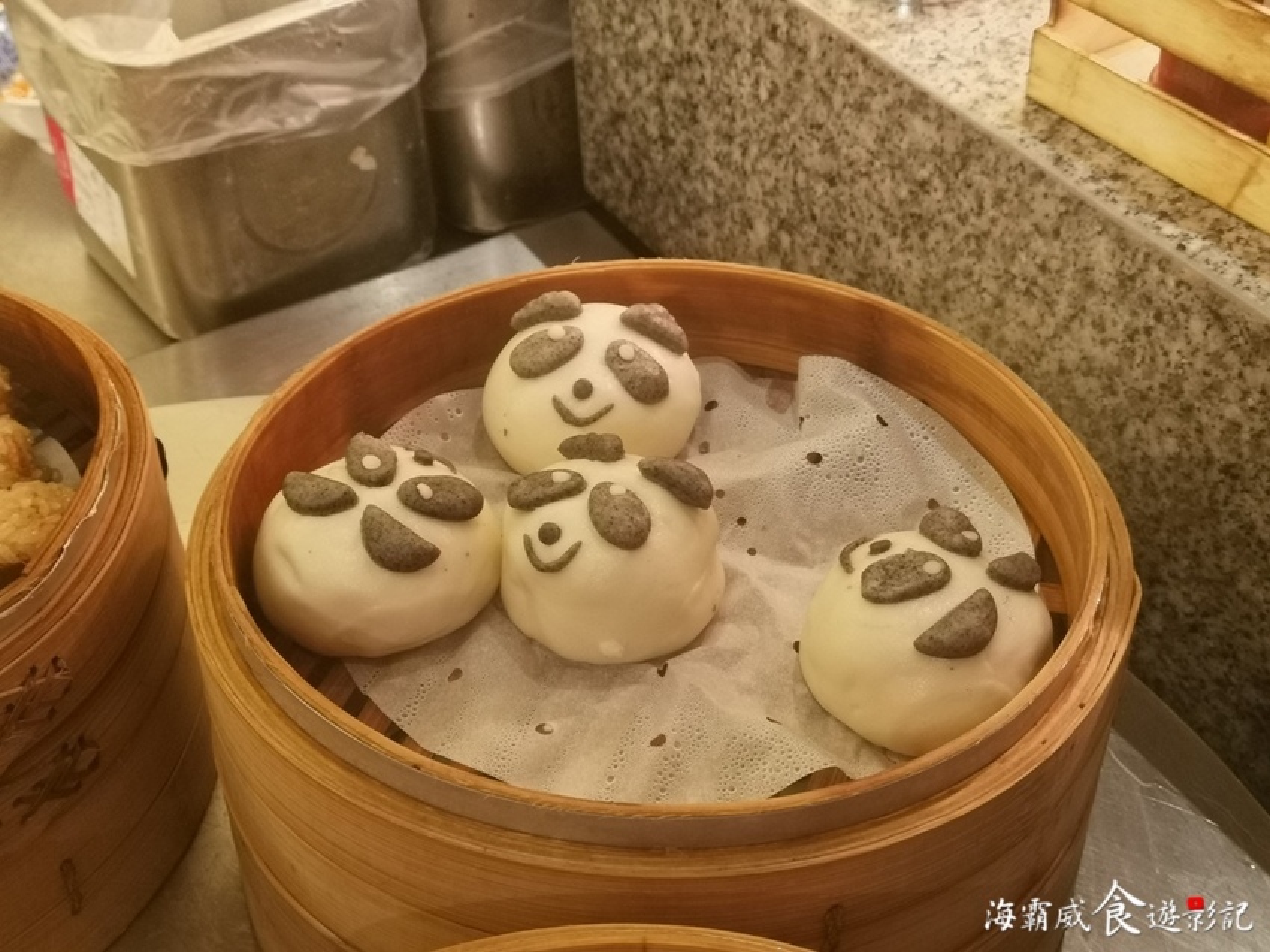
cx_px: 635
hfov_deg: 37.5
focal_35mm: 51
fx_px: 1871
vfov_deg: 28.5
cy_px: 476
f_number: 1.8
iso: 320
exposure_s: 1/60
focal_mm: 3.95
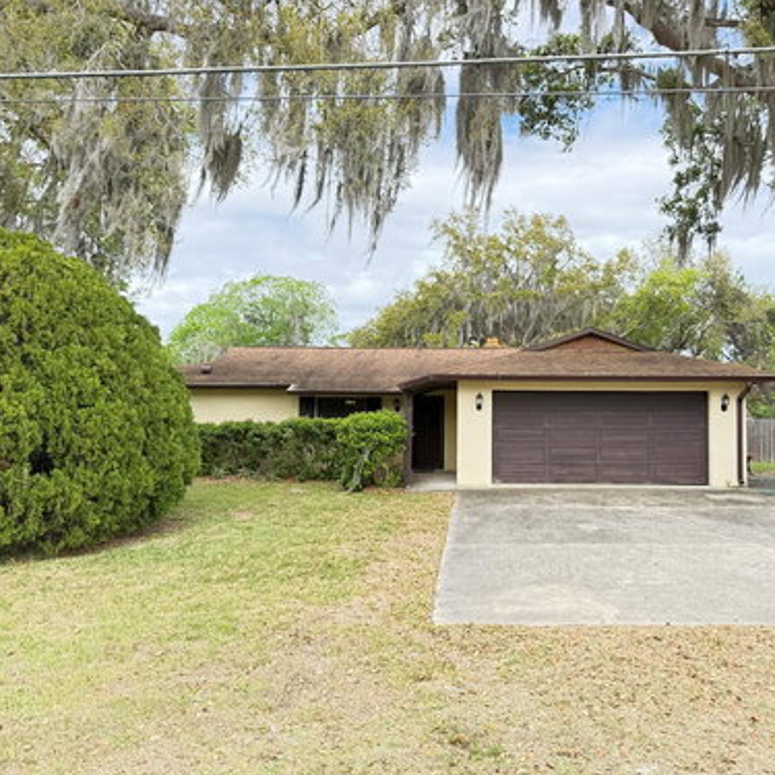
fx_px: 735
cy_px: 393
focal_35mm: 29
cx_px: 479
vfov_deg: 55.6
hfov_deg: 55.0
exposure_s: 1/840
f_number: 1.78
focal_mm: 6.76
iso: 100
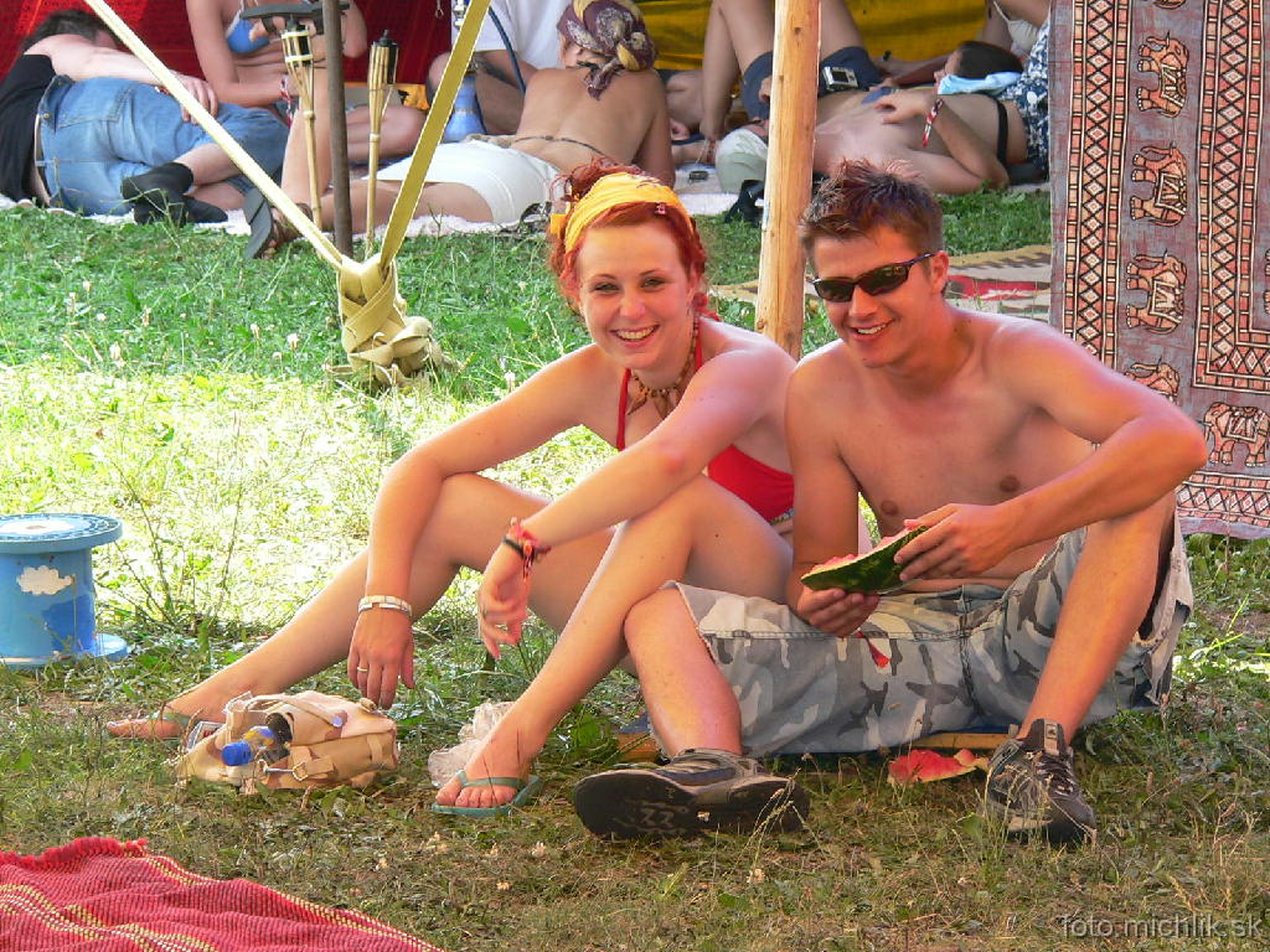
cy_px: 476
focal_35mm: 191
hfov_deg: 10.4
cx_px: 635
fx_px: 7007
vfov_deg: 7.8
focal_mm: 31.8
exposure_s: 1/100
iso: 100
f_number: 4.6
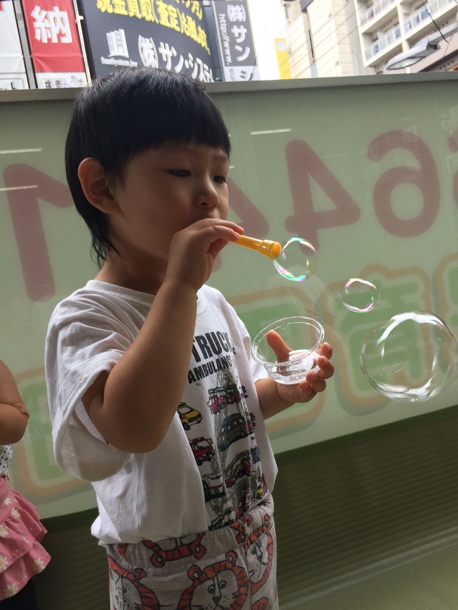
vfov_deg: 61.7
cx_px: 229
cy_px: 305
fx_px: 512
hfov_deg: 48.2
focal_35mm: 29
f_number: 2.2
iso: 32
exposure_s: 1/232
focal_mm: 4.15
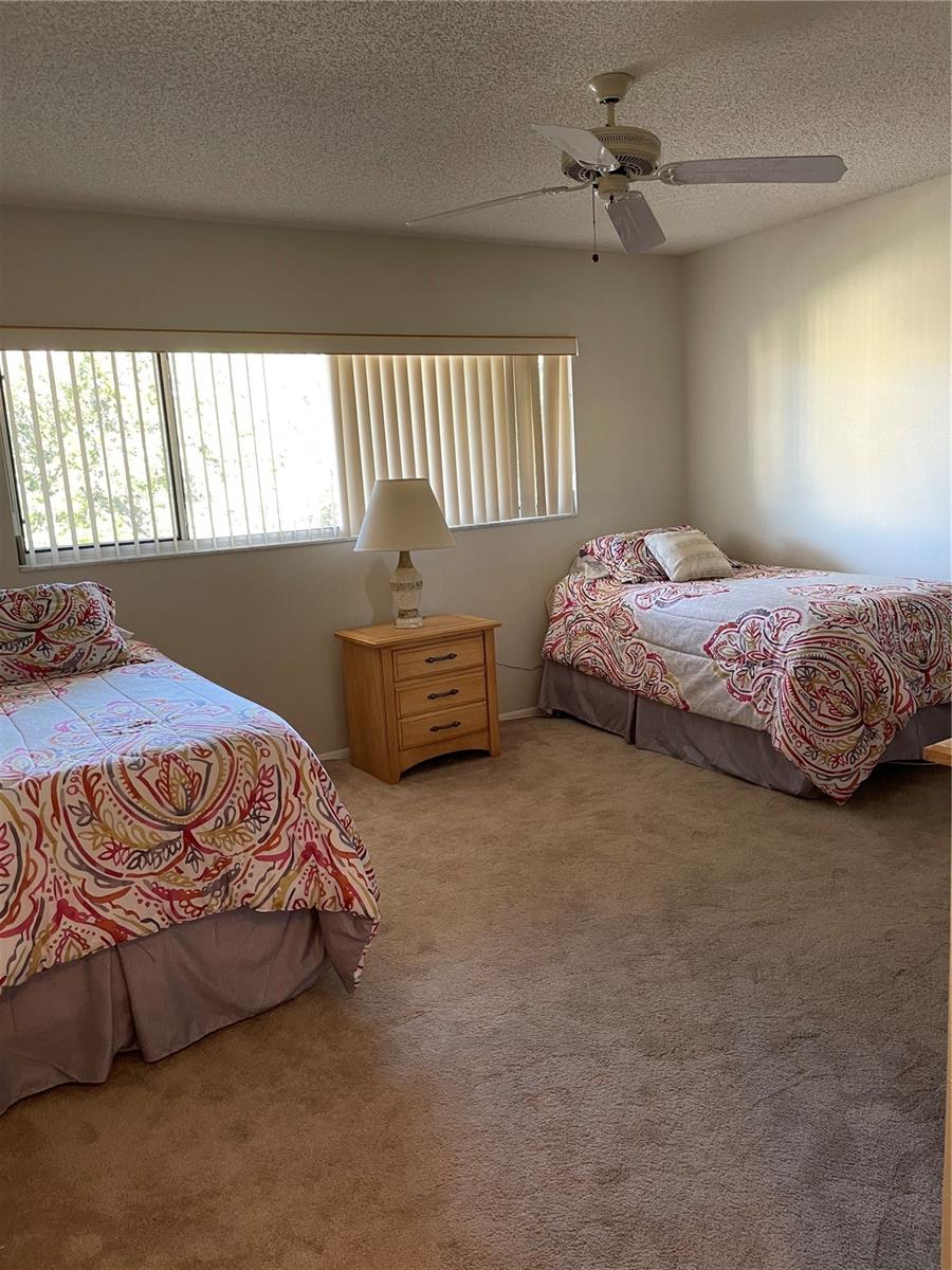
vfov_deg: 67.3
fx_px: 953
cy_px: 635
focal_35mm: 26
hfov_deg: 53.1
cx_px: 476
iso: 100
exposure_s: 1/60
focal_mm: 4.2
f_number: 1.6
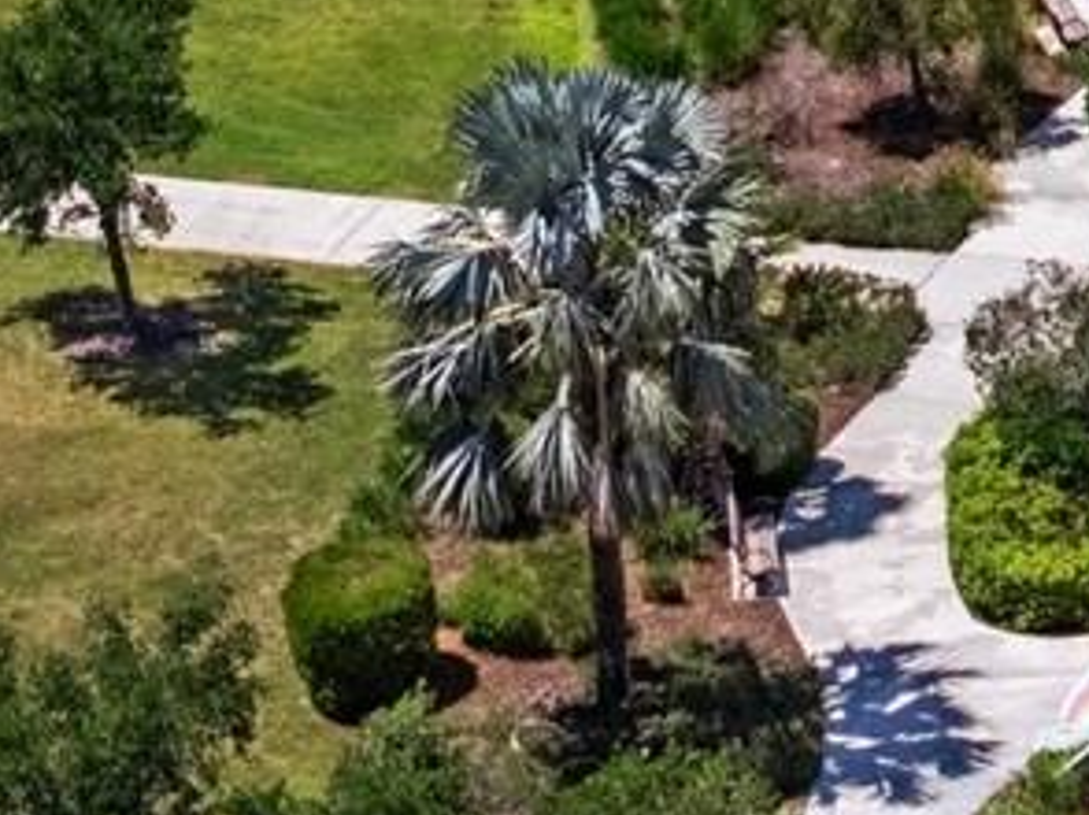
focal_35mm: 381
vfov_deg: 3.8
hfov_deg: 5.1
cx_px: 2445
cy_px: -1308
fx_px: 11976
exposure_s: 1/200
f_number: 2.8
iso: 130
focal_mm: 19.35
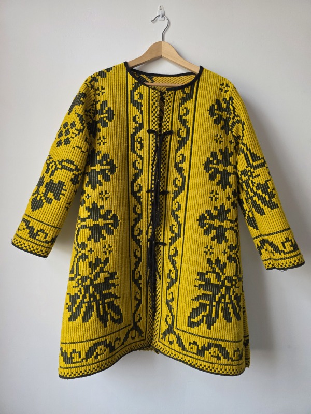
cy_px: 207
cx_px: 156
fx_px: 276
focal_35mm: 23
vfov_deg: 73.9
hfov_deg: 58.9
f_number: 1.7
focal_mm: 6.3
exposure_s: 1/100
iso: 320
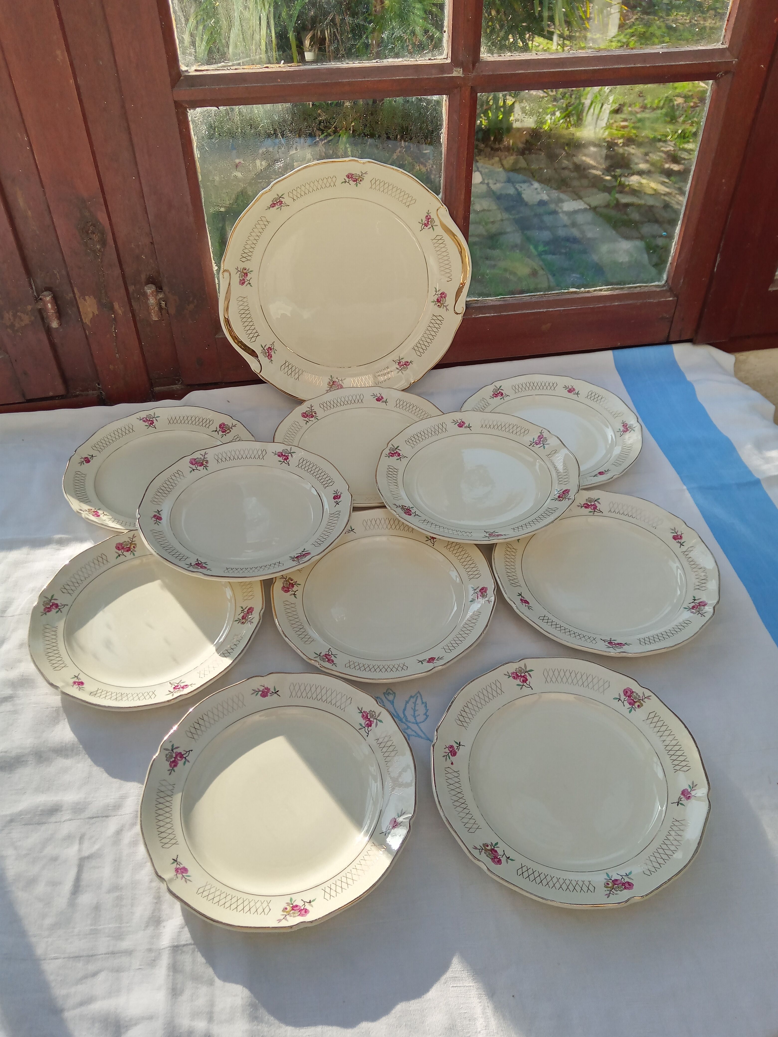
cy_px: 518
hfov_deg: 49.7
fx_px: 839
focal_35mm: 28
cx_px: 389
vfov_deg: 63.4
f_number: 1.8
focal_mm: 3.57
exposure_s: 1/1621
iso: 116
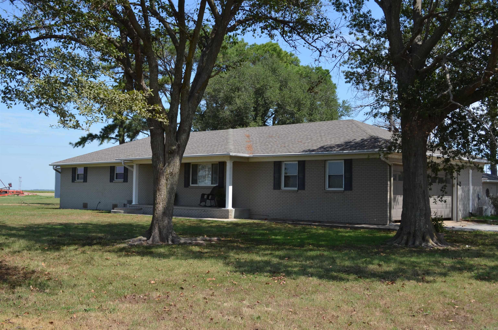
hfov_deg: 46.5
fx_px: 580
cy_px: 165
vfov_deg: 31.7
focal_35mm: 42
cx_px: 249
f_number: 8
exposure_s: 1/250
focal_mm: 28
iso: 140
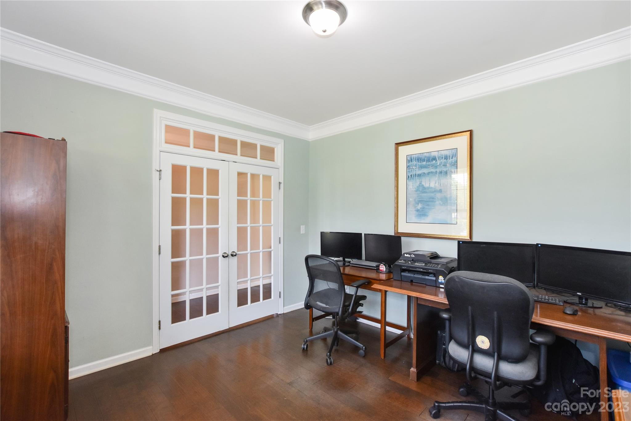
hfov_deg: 100.4
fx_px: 263
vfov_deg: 77.3
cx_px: 316
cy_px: 210
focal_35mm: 15
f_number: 4.5
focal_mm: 10
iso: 800
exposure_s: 1/80
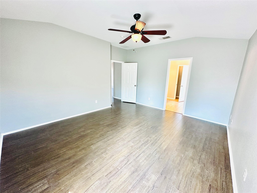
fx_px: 104
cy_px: 96
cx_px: 128
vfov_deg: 85.7
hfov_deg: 102.1
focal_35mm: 14
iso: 400
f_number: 2.2
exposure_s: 1/60
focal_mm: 2.22
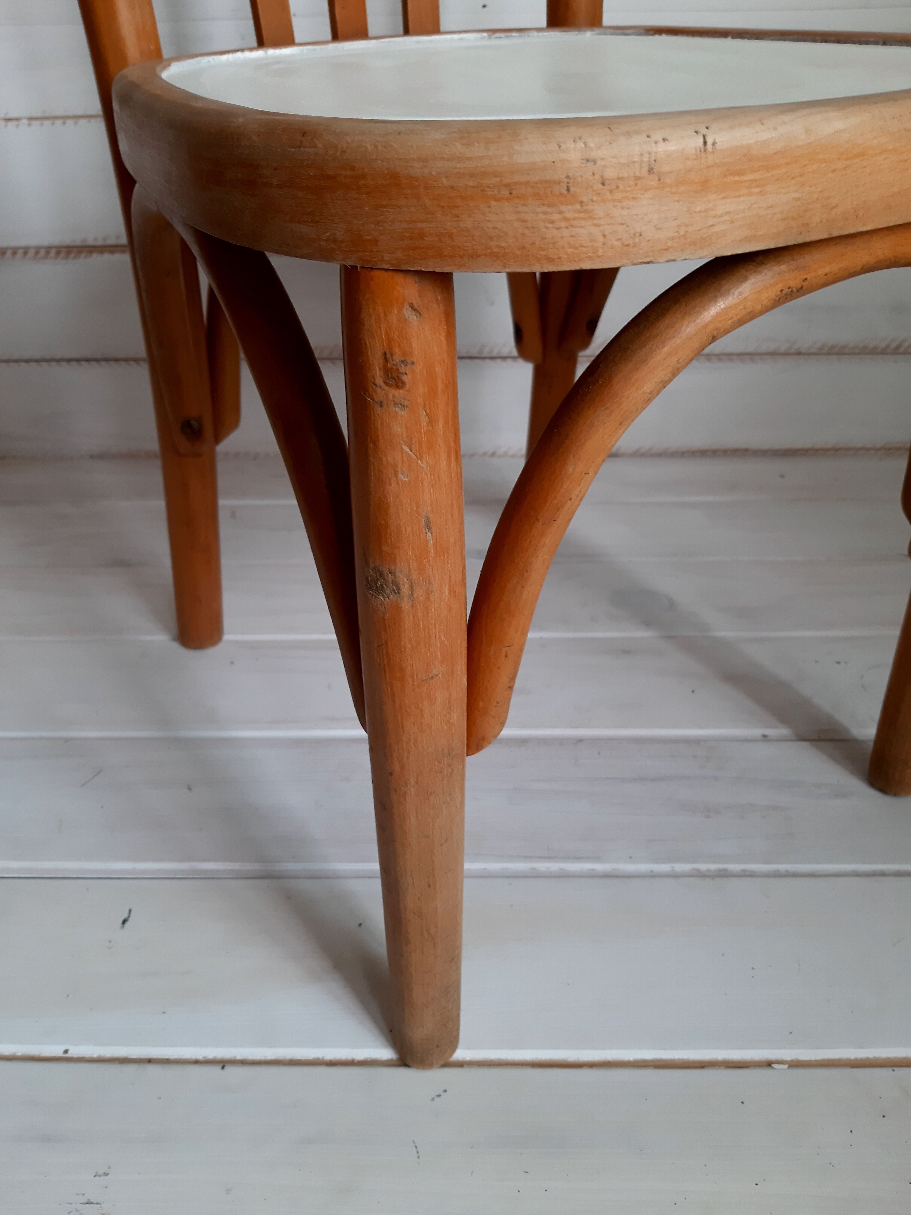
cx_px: 456
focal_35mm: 27
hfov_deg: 51.4
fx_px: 947
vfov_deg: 65.3
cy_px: 608
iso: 80
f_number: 1.7
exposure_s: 1/50
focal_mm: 3.93
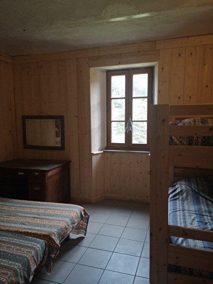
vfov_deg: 65.3
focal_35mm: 27
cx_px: 106
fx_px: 222
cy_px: 142
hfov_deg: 51.4
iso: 64
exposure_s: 1/50
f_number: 1.8
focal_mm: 3.95
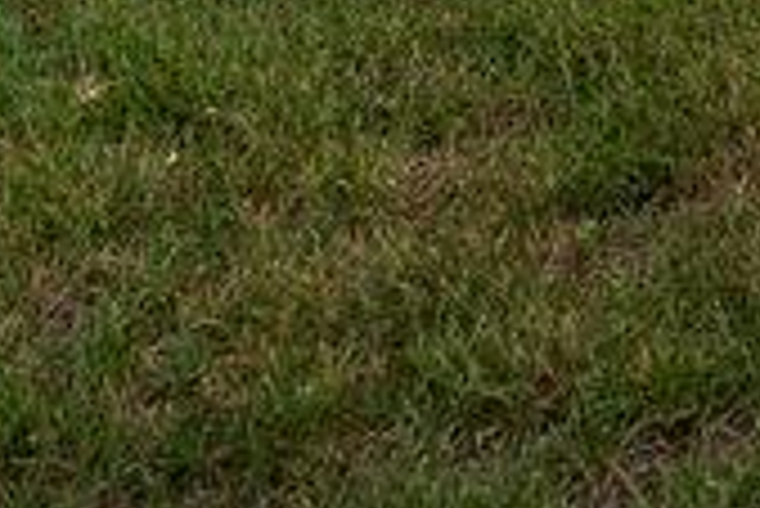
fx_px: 2049
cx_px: 1516
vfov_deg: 10.5
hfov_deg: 16.2
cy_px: -973
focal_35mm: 97
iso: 400
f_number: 8
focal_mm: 16
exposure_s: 1/2.5
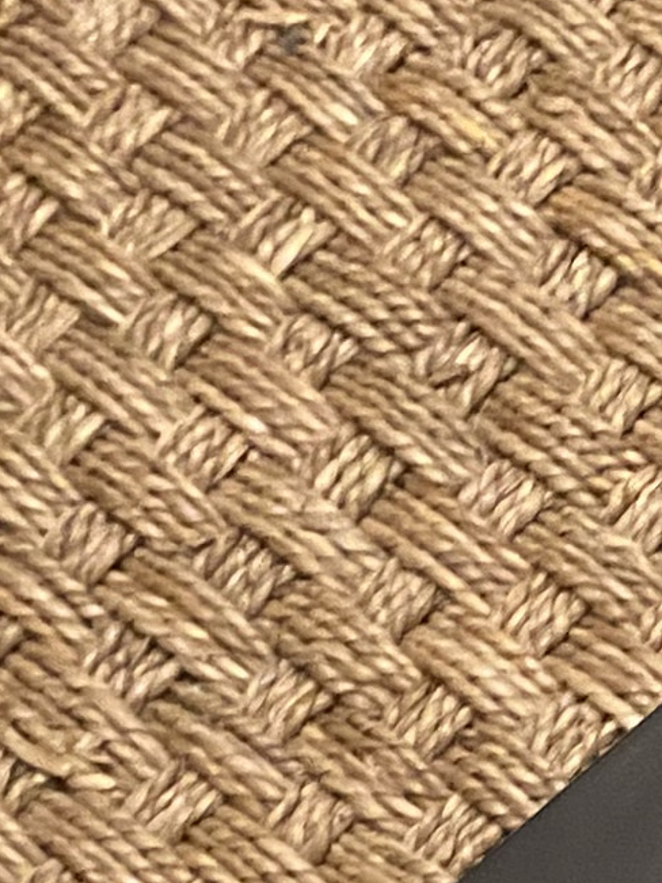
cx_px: 1990
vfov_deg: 11.8
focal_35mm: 161
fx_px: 4107
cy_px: 1282
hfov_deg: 7.9
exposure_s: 1/25
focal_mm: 4.25
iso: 640
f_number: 1.8
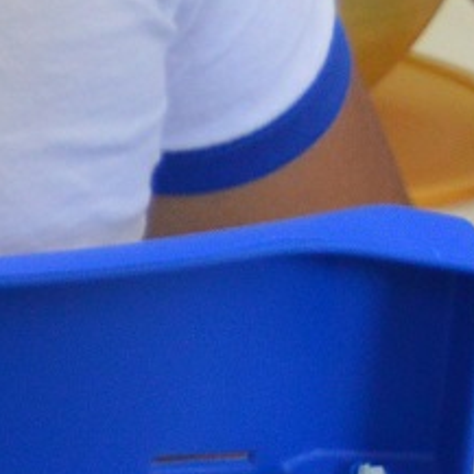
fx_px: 5345
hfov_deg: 4.5
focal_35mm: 345
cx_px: -1734
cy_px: -537
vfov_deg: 5.0
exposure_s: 1/40
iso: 400
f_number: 4
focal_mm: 26
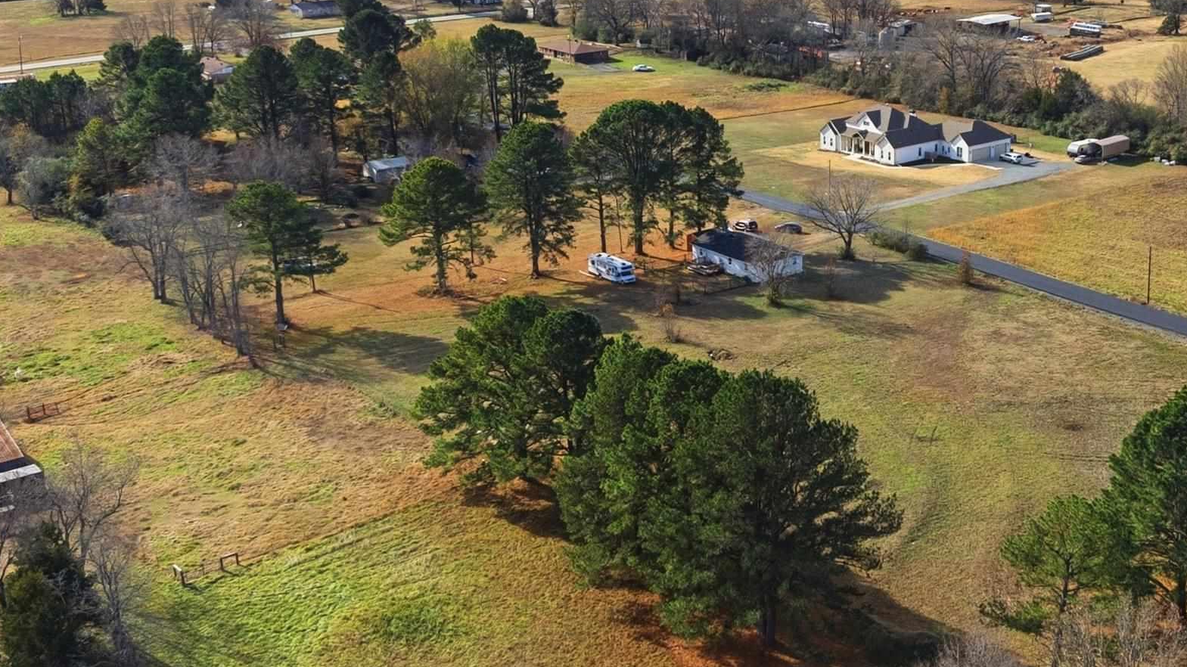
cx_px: 862
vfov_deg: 23.9
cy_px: 249
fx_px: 1573
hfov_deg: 40.4
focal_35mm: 50
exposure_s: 1/6400
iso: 270
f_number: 1.8
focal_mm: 8.7
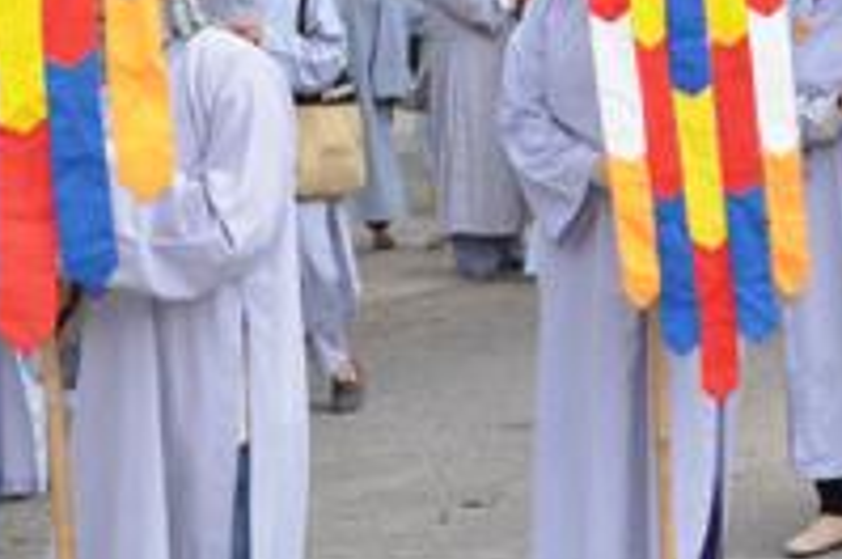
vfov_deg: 8.7
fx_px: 3596
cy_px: -203
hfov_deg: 12.9
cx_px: 1066
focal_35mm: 154
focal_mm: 32
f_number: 9.5
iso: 250
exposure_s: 1/60
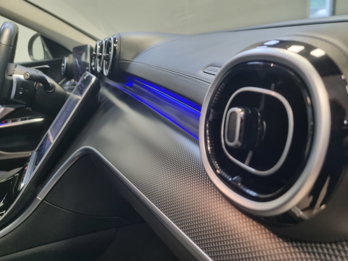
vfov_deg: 51.4
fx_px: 272
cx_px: 180
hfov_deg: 65.3
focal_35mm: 27
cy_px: 130
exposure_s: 1/50
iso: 400
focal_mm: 5.4
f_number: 1.8
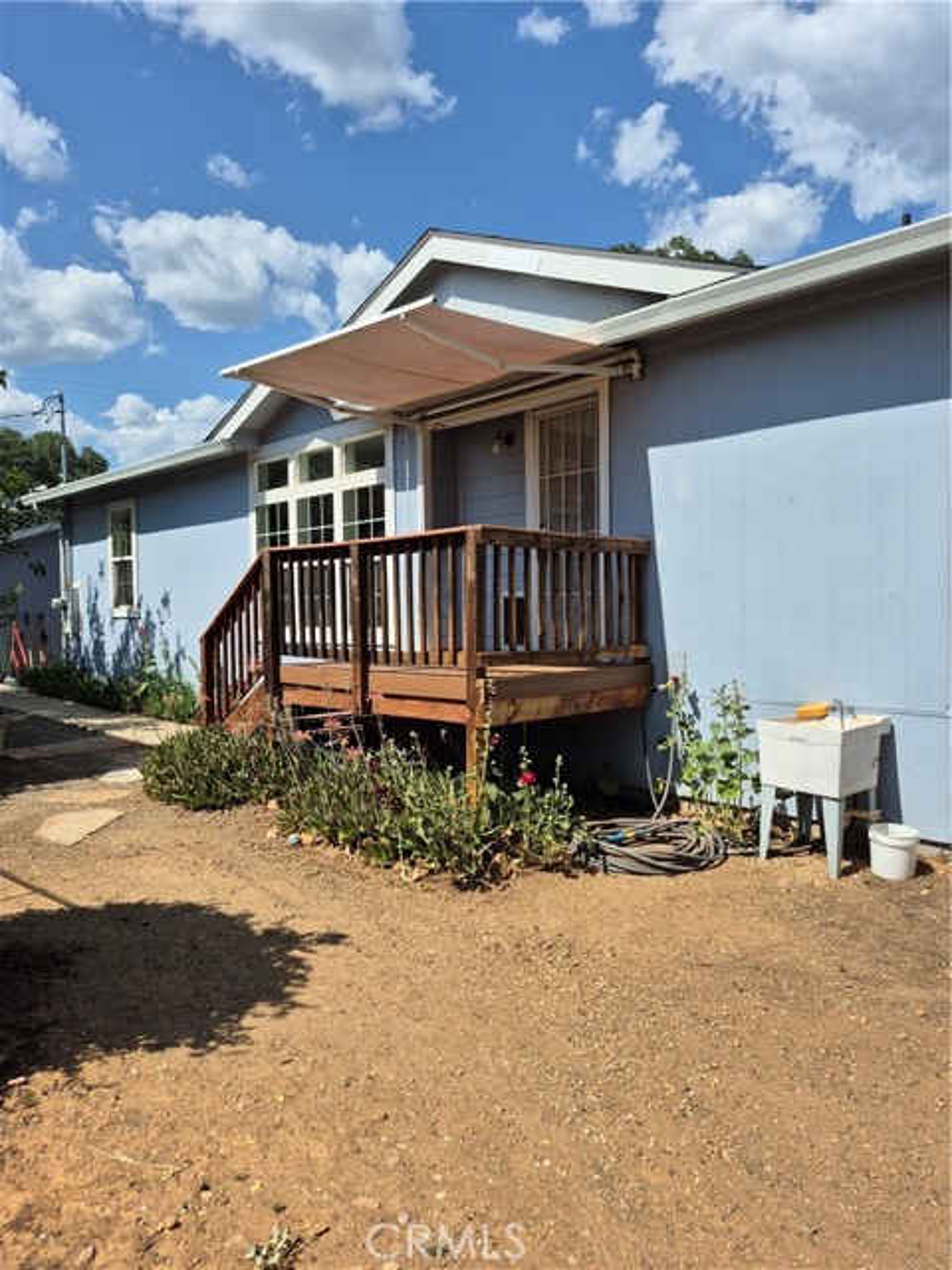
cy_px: 635
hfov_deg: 58.9
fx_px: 843
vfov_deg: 73.9
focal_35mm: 23
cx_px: 476
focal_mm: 5.4
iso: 25
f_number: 1.8
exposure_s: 1/2208
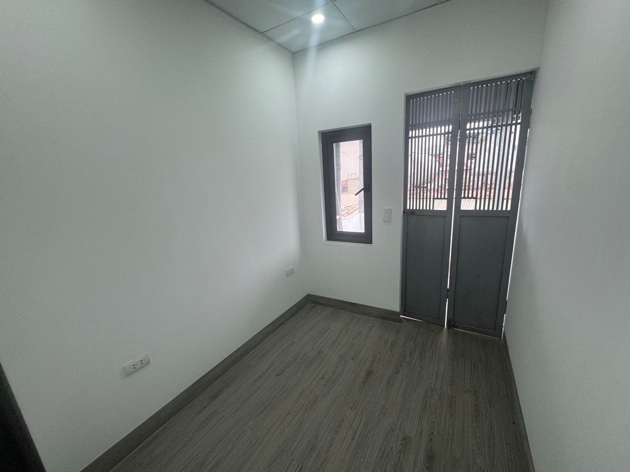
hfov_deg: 102.1
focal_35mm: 14
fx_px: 255
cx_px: 315
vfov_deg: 85.7
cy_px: 236
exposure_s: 1/100
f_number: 2.2
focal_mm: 2.22
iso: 100
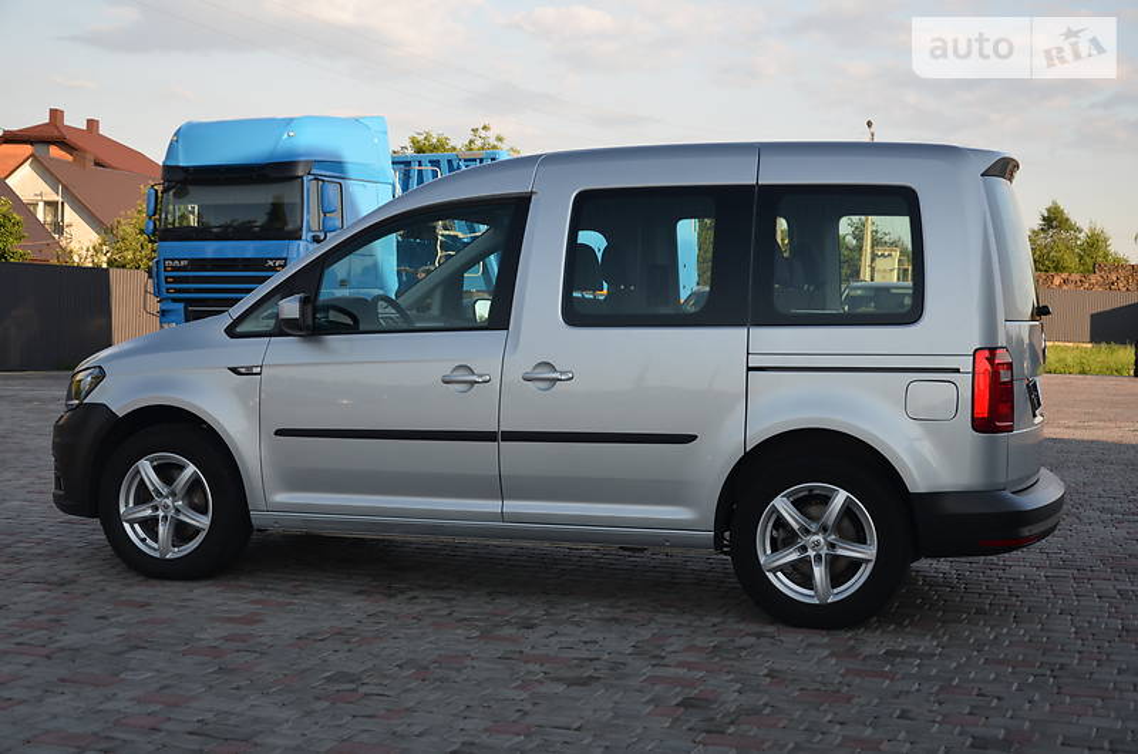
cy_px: 377
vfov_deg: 26.4
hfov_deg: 39.0
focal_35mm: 51
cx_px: 569
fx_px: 1609
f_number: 5.6
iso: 200
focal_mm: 34
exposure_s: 1/125
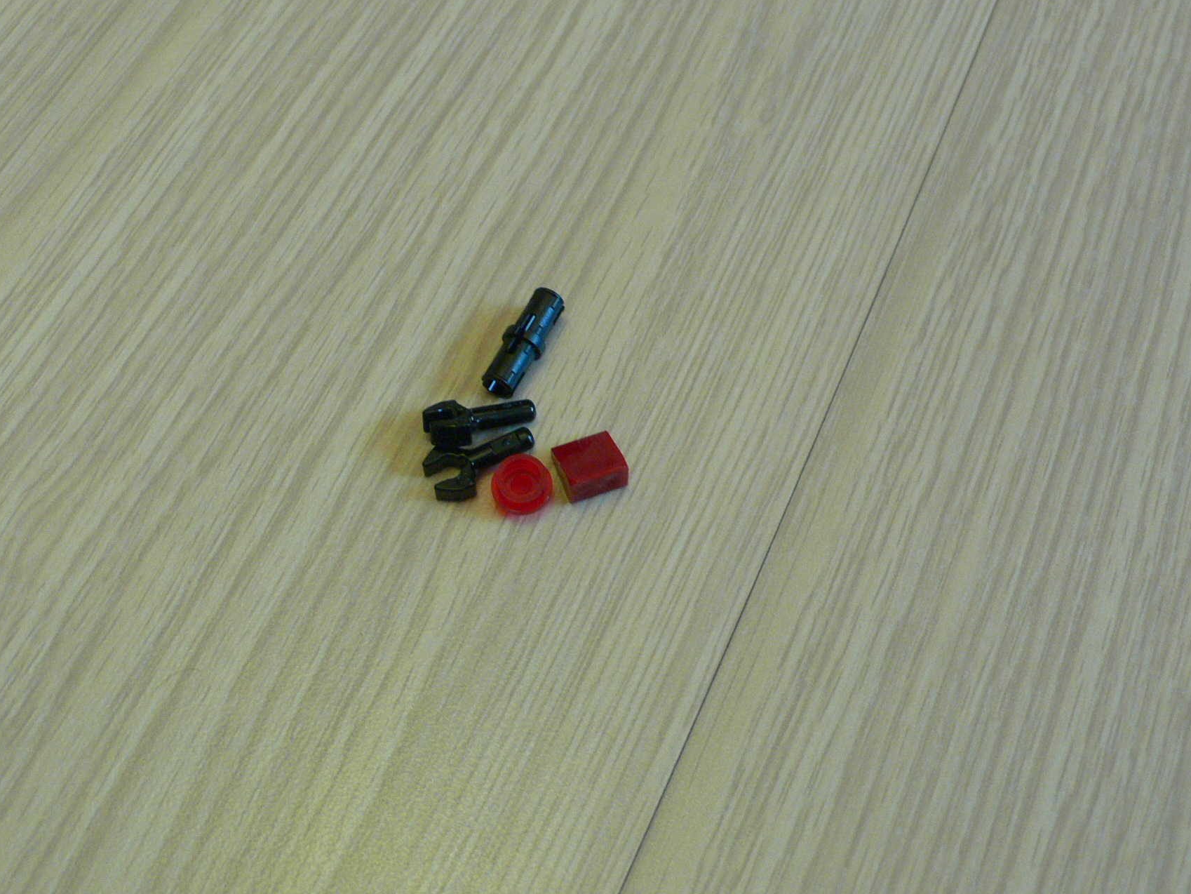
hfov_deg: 45.6
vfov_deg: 35.1
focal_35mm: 41
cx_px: 510
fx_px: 1411
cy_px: 400
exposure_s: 1/30
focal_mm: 6.3
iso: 125
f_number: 2.8
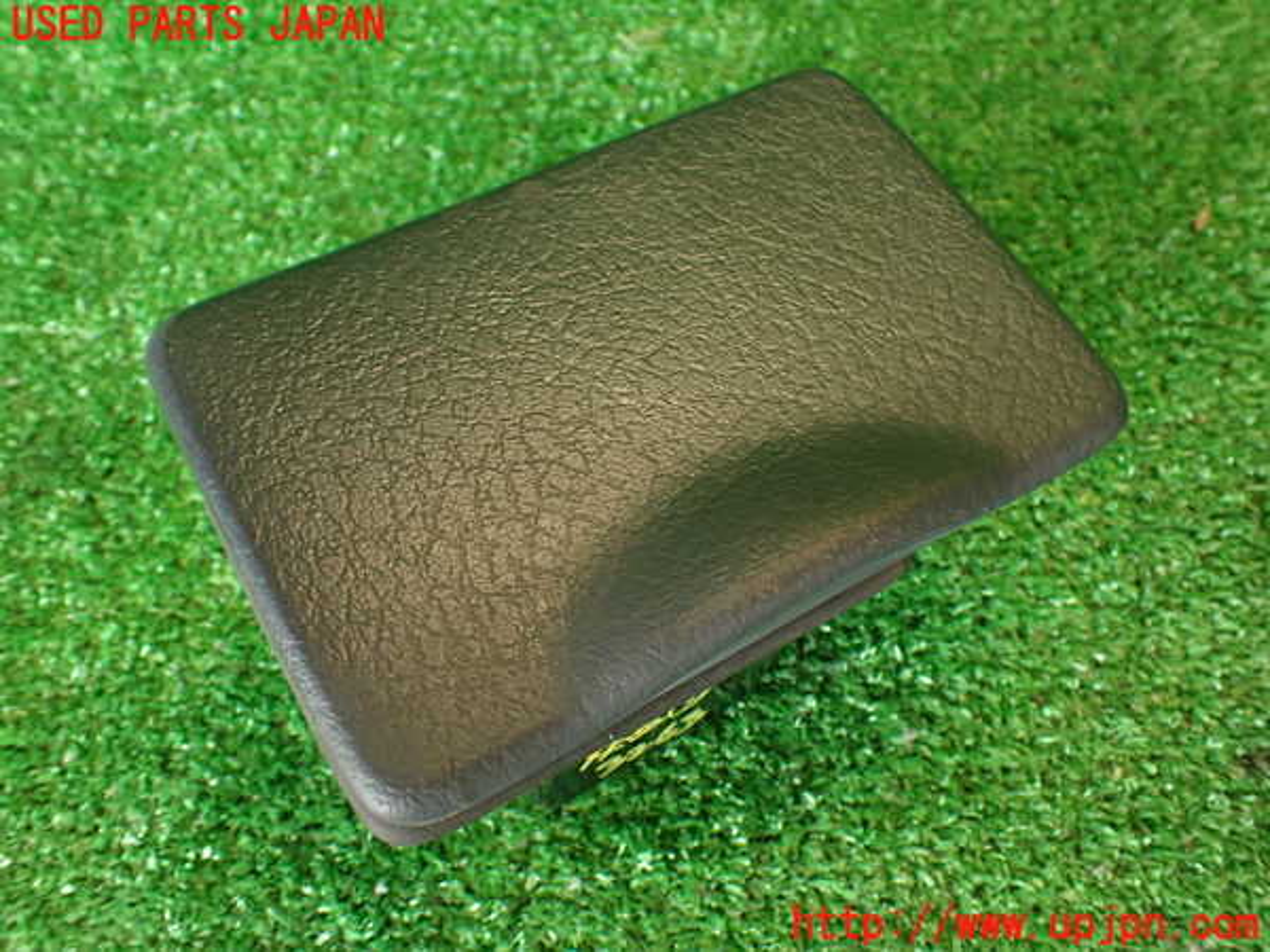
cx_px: 635
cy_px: 476
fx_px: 1174
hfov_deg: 56.8
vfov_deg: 44.2
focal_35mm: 32
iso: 200
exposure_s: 1/30
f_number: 2.4
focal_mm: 5.79
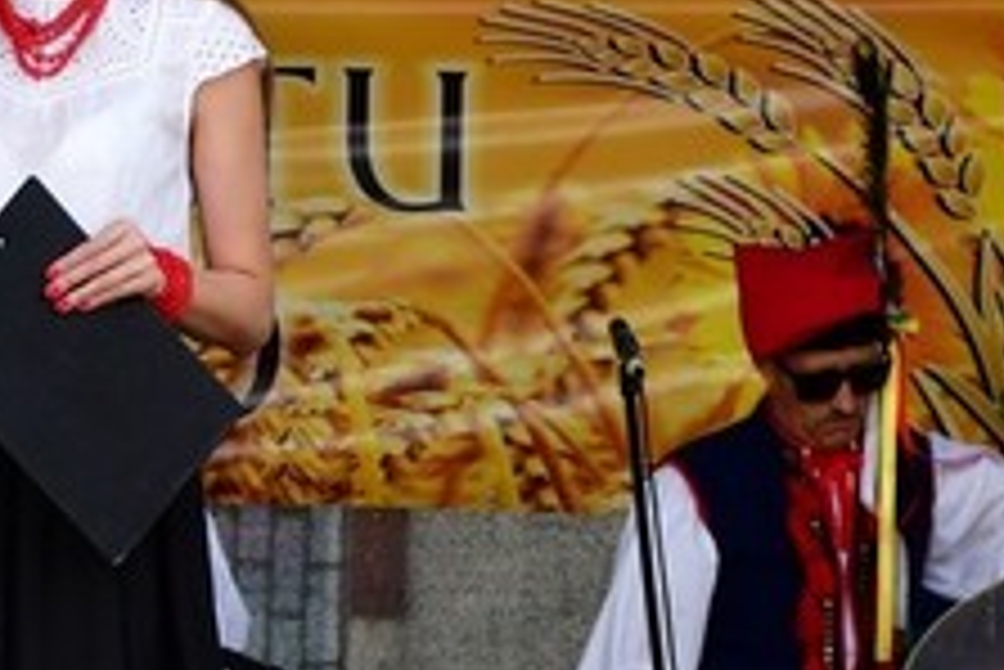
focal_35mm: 255
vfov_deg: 5.4
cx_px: 9
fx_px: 7116
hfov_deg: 8.0
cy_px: 600
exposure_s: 1/1000
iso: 400
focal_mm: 45
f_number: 5
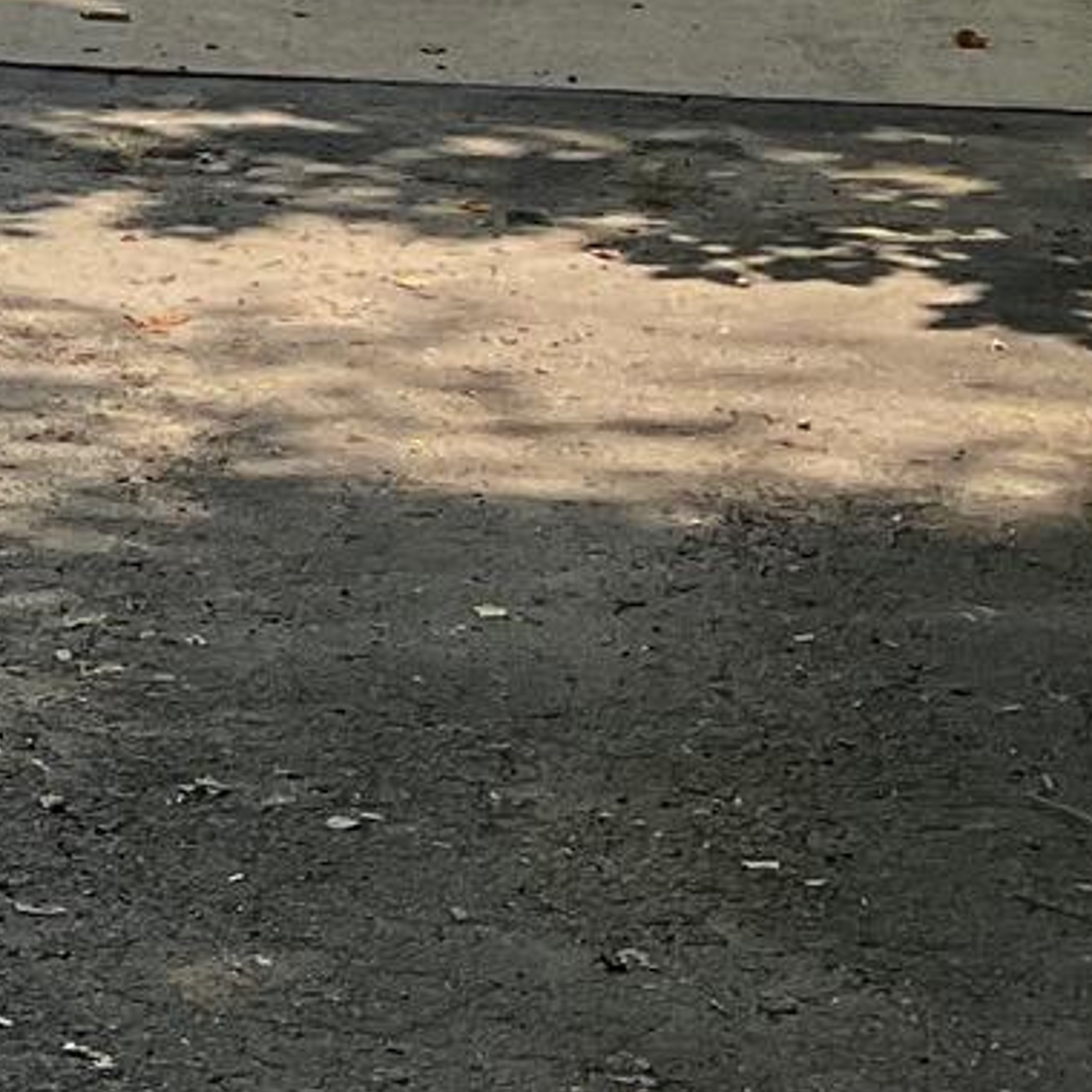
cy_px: -486
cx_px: -1351
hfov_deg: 11.0
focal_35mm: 138
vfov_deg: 12.1
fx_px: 4925
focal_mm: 3
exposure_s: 1/816
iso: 16
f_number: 1.8
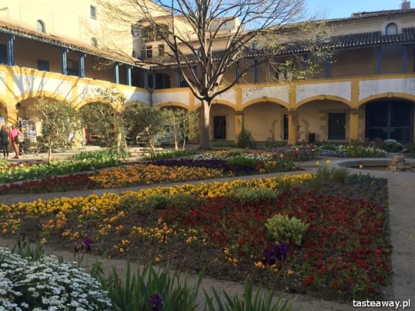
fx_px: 348
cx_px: 208
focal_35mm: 29
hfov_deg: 61.7
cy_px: 156
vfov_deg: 48.2
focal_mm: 4.15
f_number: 2.2
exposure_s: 1/444
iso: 32
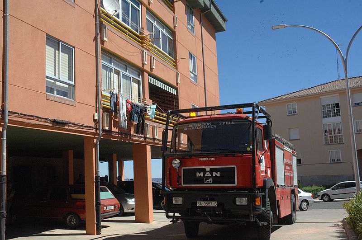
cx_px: 181
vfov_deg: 35.4
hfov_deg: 51.3
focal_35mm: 38
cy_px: 120
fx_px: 377
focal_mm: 25
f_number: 12
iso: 800
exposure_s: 1/500
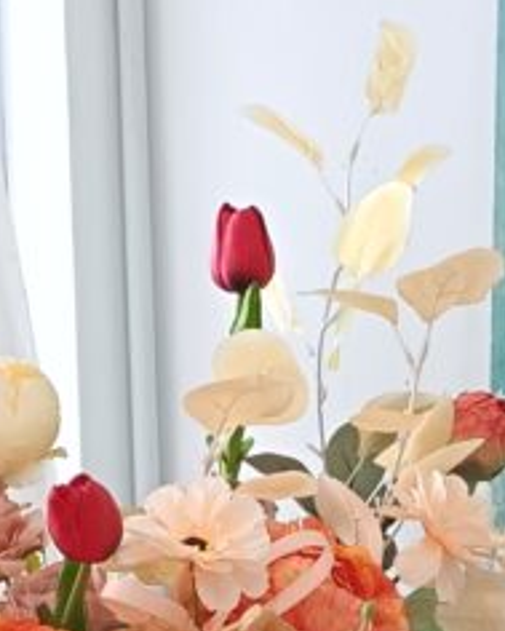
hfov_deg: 13.8
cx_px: 88
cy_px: 567
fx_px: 2072
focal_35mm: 111
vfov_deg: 17.1
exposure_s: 1/50
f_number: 1.75
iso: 509
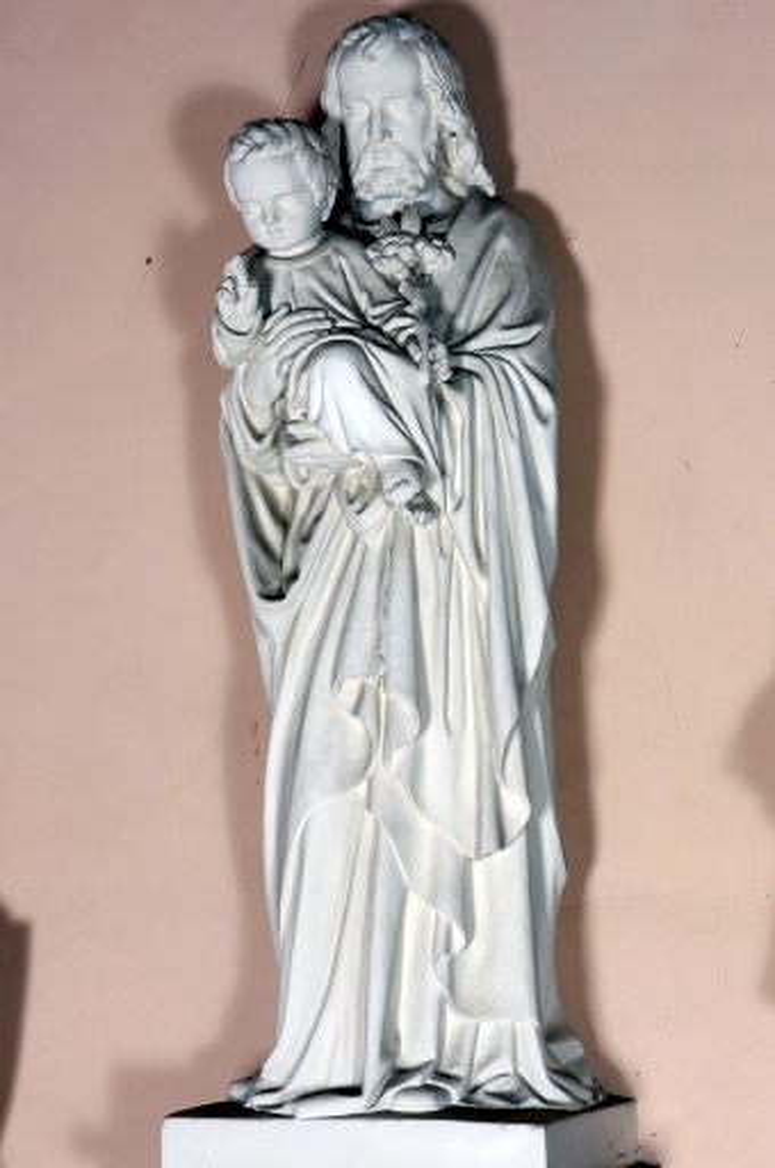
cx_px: 388
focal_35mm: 105
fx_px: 3400
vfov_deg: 19.5
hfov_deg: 13.0
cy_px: 584
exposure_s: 1/30
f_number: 11
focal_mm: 70
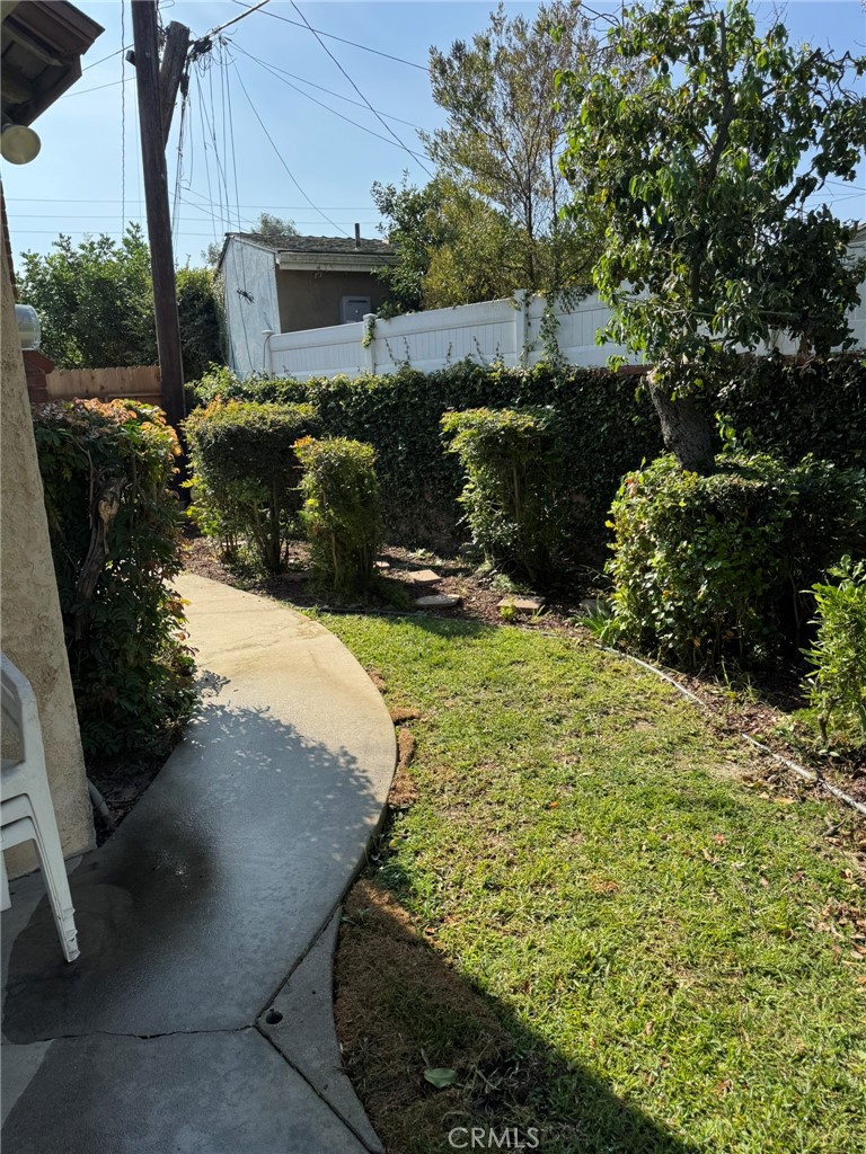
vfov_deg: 71.6
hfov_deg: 56.8
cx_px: 433
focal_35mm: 24
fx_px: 801
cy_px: 577
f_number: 1.78
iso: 80
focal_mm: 6.76
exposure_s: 1/2174
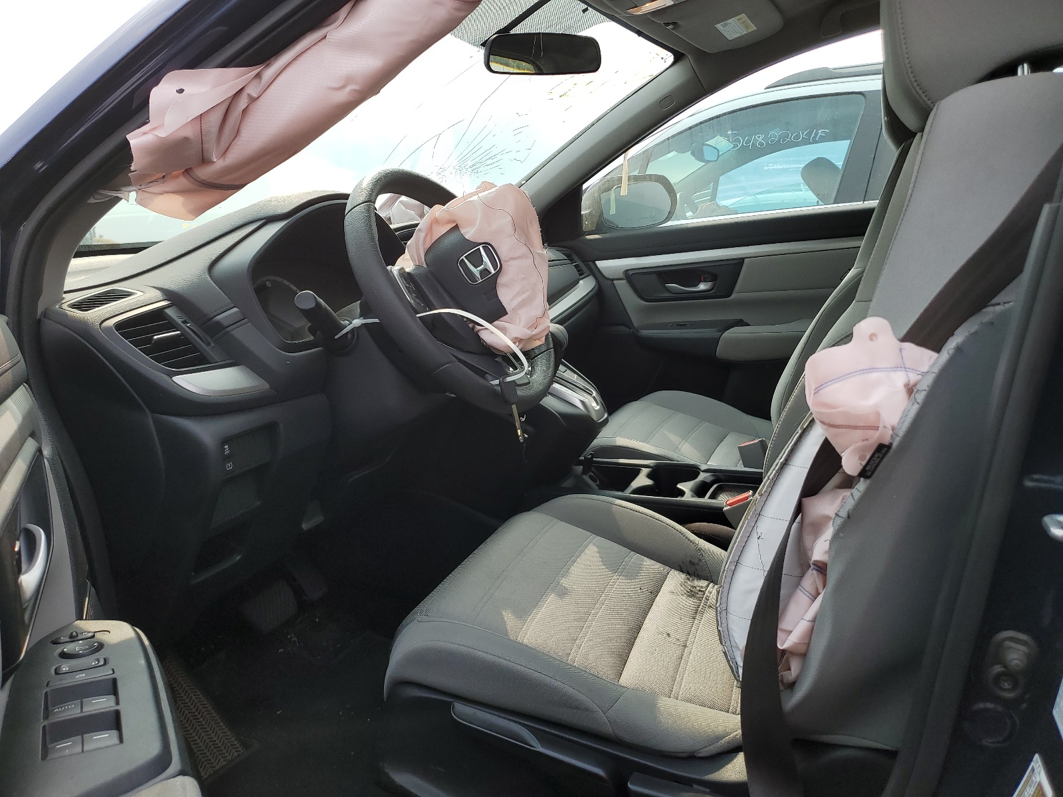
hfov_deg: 67.3
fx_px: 798
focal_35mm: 26
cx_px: 532
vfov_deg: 53.1
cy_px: 398
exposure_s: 1/1111
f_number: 1.5
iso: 50
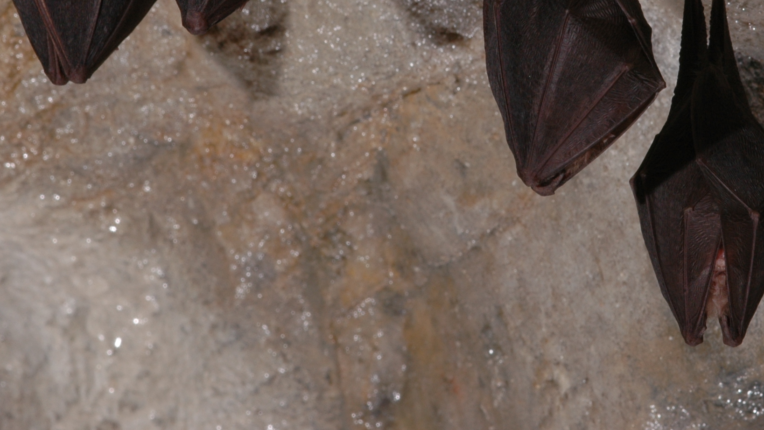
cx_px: 438
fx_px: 6138
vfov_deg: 4.0
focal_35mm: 303
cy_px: 11
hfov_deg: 7.1
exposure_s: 1/500
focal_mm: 105
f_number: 14
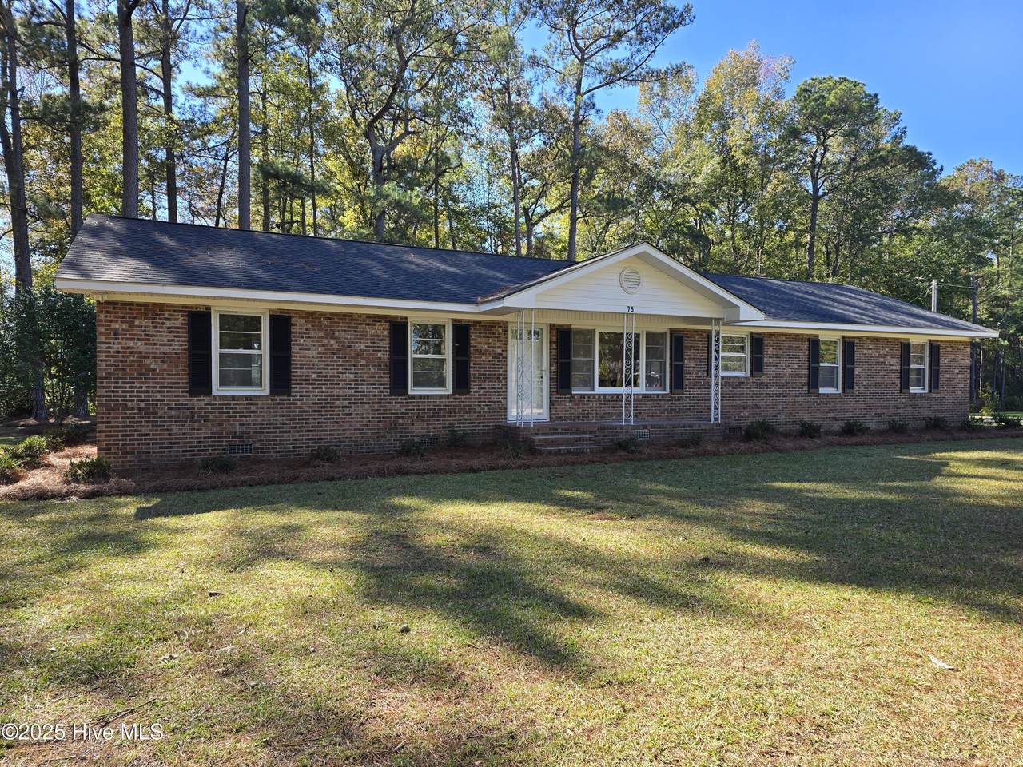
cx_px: 512
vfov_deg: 58.9
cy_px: 384
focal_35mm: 23
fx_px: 680
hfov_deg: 73.9
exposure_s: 1/245
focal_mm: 6.3
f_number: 1.7
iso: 12
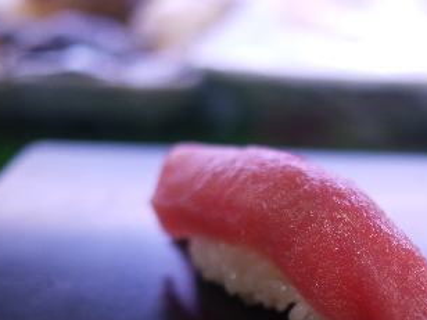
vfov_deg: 18.6
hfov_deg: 24.7
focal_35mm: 78
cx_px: 330
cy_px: 290
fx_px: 962
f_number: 1.7
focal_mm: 20
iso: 100
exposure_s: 1/30
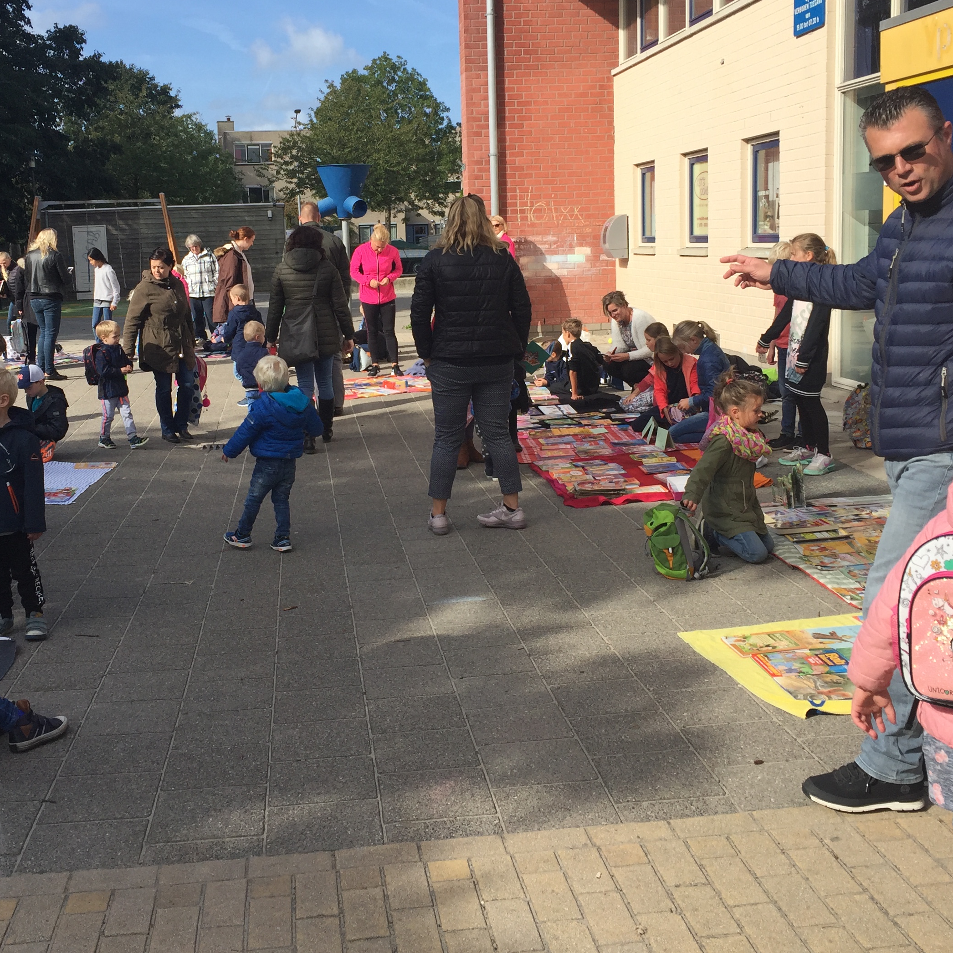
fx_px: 1246
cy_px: 406
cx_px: 403
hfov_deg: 41.7
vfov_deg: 41.8
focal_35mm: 40
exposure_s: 1/1647
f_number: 2.2
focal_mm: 4.15
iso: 32
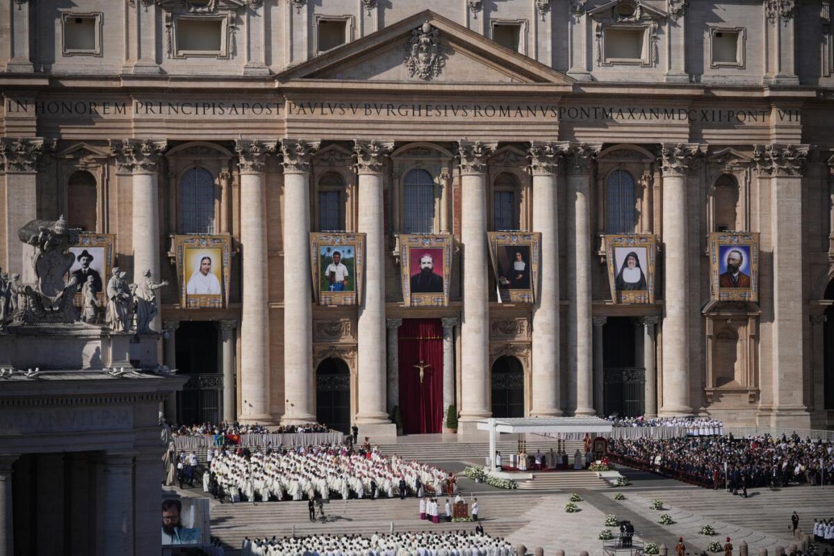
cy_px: 278
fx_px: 2548
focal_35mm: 110
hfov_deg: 18.6
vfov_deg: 12.5
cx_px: 417
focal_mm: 110
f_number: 2.8
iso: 125
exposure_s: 1/5000
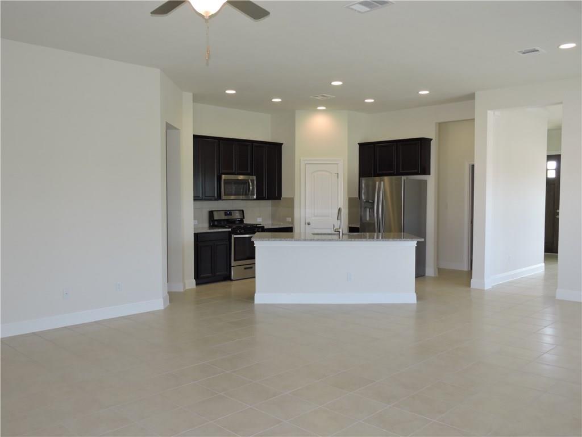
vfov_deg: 46.8
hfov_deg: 60.0
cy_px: 218
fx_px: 504
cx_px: 291
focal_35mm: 30
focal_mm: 5.4
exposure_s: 1/40
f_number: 3.5
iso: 180
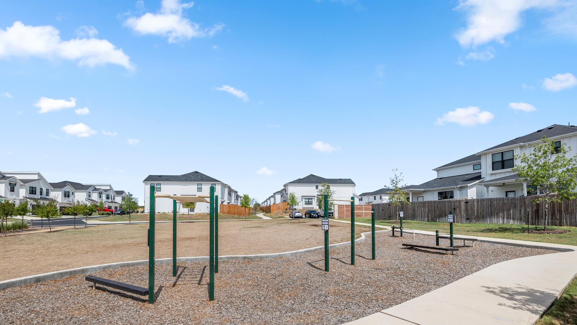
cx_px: 278
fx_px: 275
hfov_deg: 92.6
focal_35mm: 18
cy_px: 206
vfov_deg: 60.1
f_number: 8
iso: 125
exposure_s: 1/320
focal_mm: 16
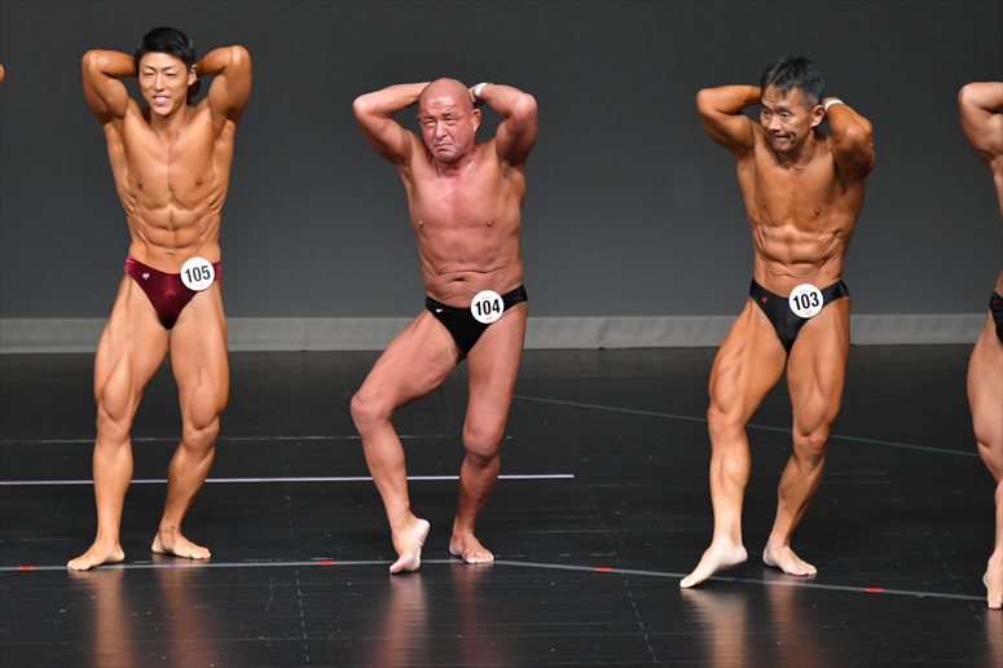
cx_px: 502
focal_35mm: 345
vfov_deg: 4.0
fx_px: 9608
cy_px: 334
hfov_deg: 6.0
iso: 4000
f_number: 5.6
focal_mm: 230
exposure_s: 1/400
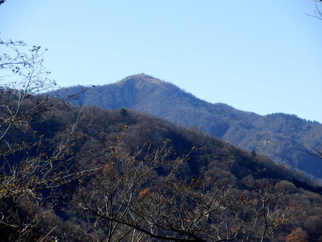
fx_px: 1544
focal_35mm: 166
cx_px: 161
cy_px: 121
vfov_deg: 8.9
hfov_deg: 11.9
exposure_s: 1/200
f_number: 5.9
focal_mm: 29.4
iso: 80
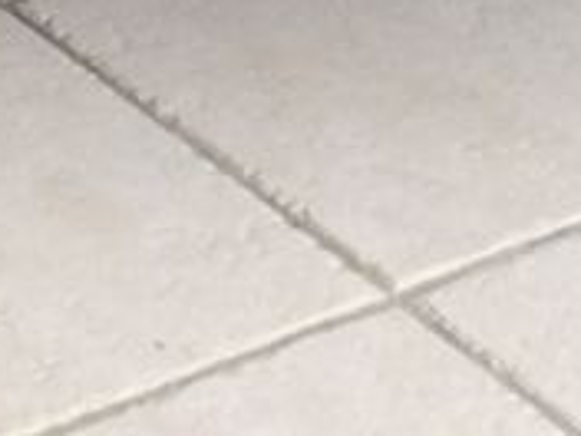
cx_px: 284
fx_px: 2769
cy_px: -542
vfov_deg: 8.4
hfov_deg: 12.0
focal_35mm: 165
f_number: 2.2
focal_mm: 4.15
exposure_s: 1/33
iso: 40
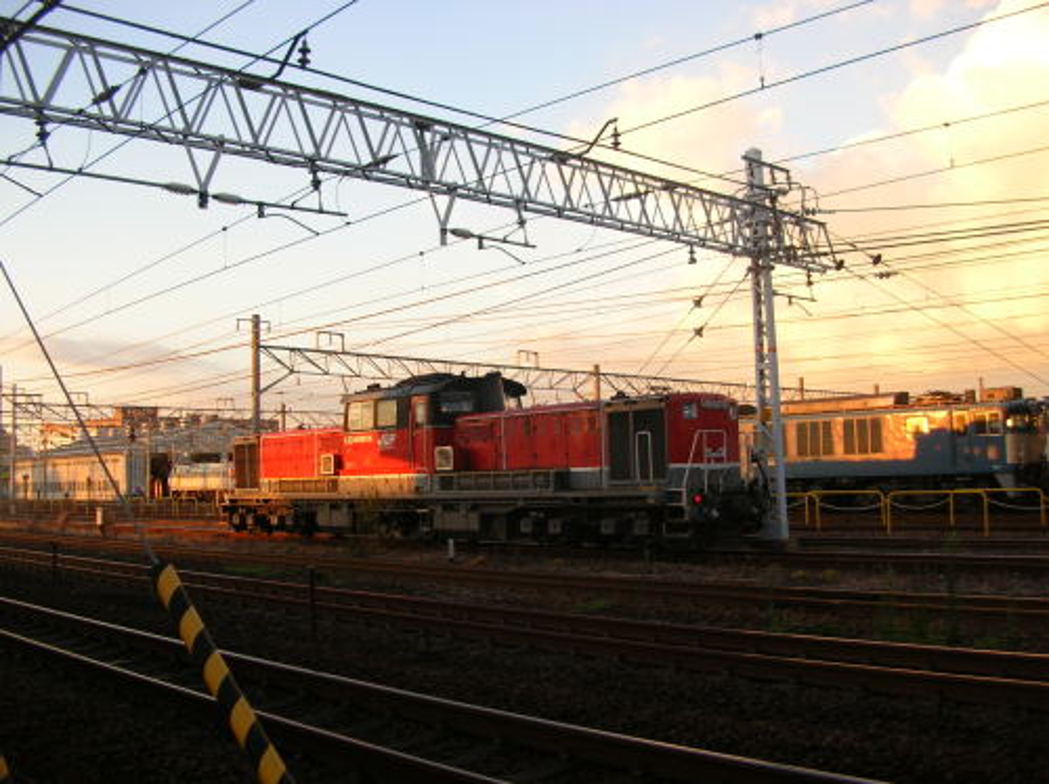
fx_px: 1060
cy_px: 392
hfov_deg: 52.7
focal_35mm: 35
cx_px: 524
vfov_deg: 40.6
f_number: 2.8
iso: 50
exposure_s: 1/138
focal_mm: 5.8
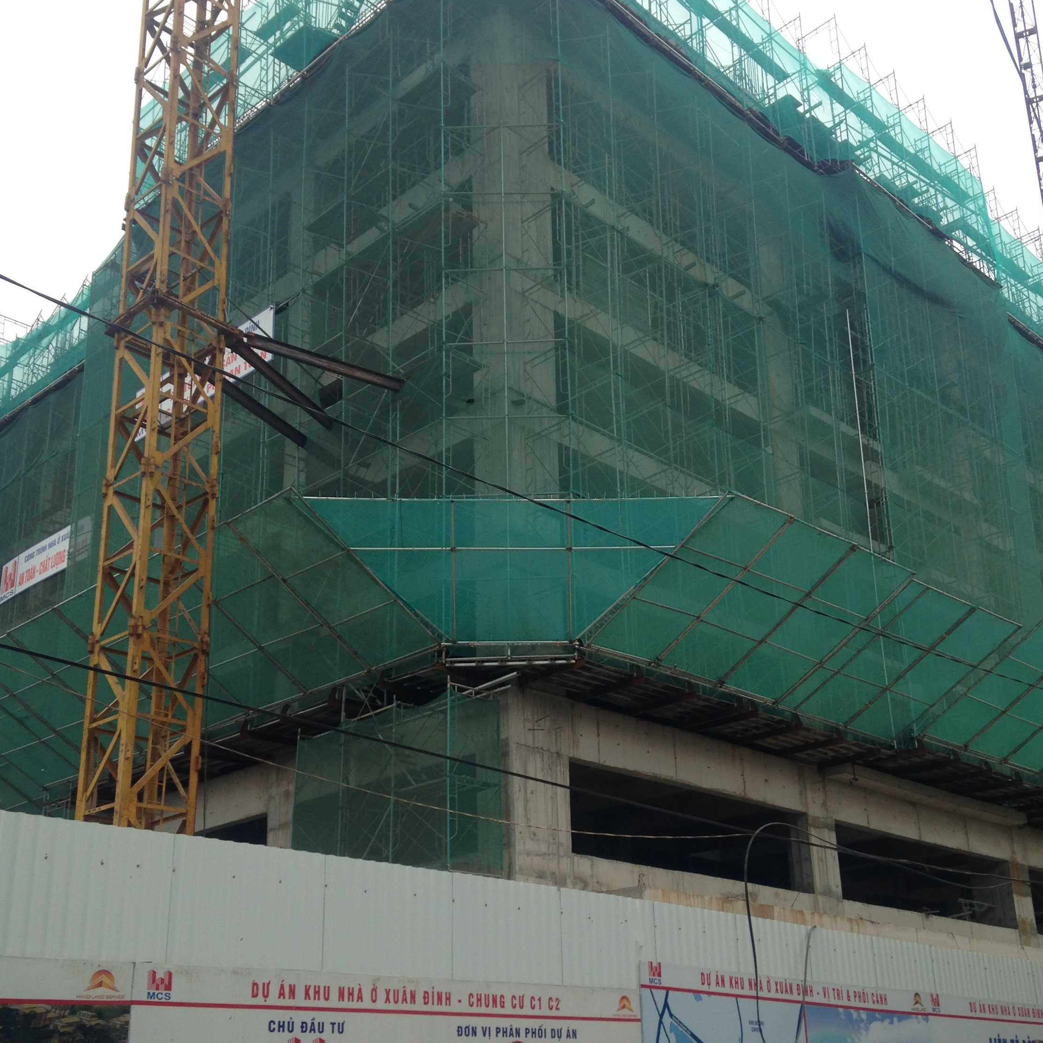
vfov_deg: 39.0
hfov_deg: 39.2
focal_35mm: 43
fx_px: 1466
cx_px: 538
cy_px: 622
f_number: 2.4
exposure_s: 1/775
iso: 50
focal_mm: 4.12
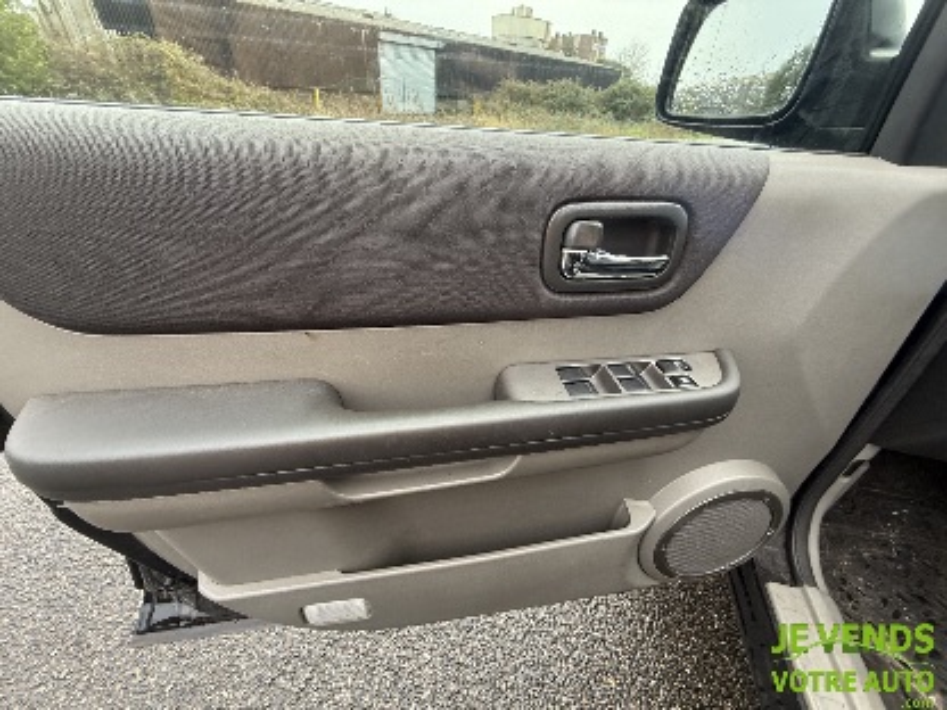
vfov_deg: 85.7
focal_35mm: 14
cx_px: 474
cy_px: 355
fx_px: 383
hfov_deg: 102.1
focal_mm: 2.22
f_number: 2.2
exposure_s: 1/99
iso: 160
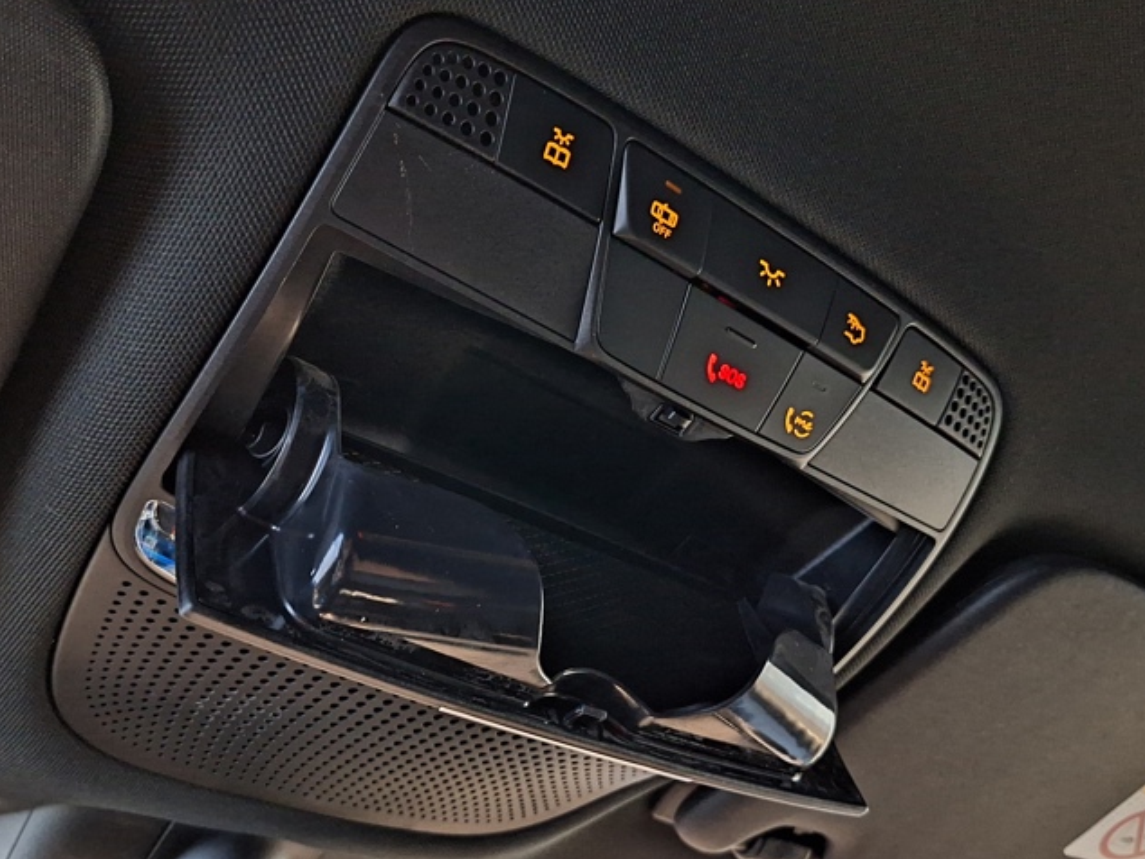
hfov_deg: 61.6
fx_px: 960
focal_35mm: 29
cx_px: 536
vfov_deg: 48.3
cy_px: 430
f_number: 1.8
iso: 1600
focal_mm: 5.54
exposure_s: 1/9
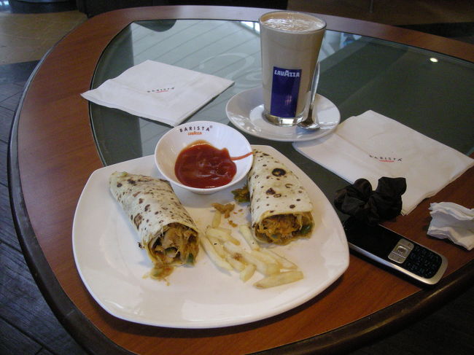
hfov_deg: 52.6
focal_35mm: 35
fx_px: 479
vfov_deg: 40.7
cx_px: 237
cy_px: 178
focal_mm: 5.7
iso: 392
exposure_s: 1/60
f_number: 2.8
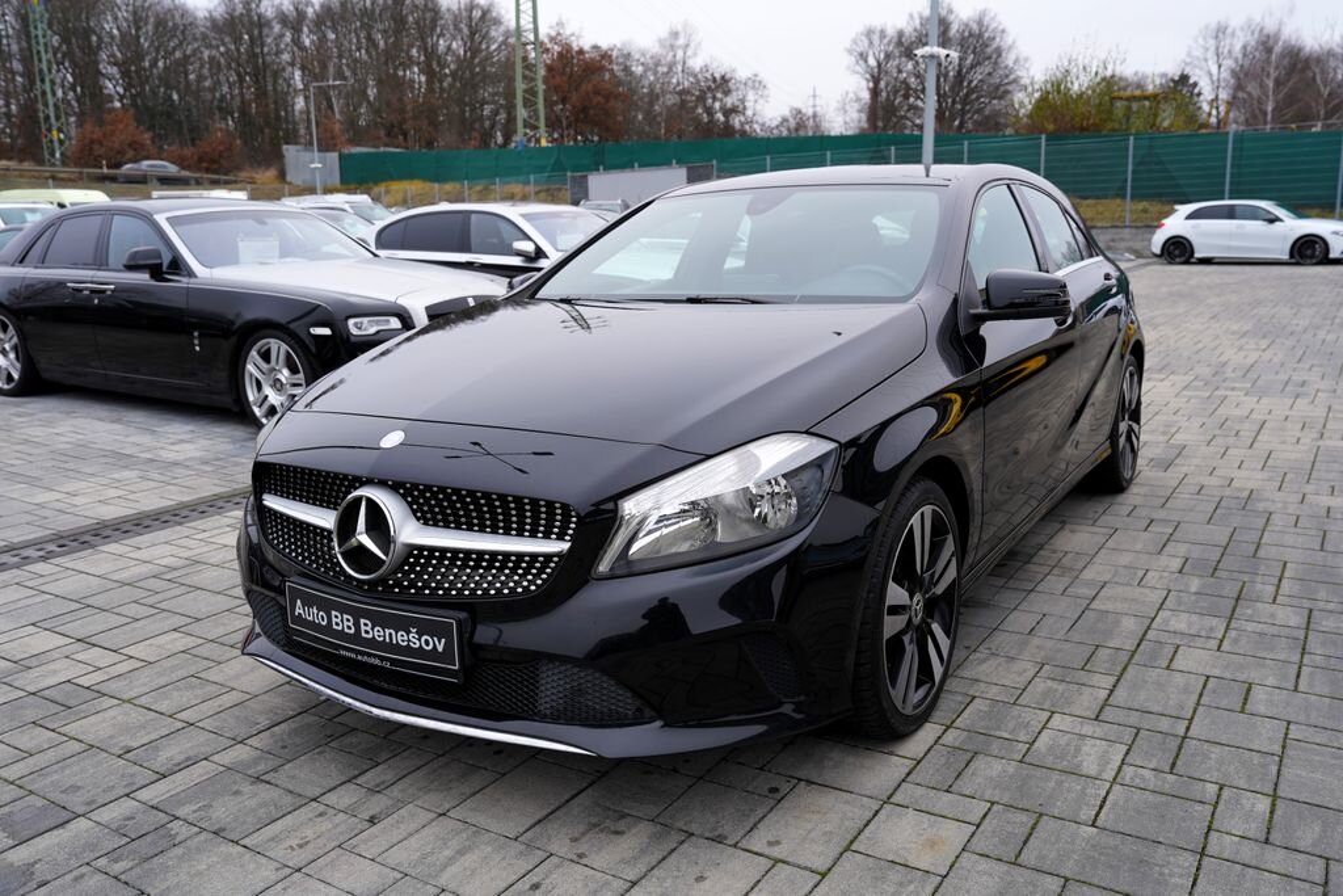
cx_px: 672
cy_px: 448
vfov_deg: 45.0
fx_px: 1082
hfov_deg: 63.7
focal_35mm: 29
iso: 100
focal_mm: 29
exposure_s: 1/80
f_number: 4.5
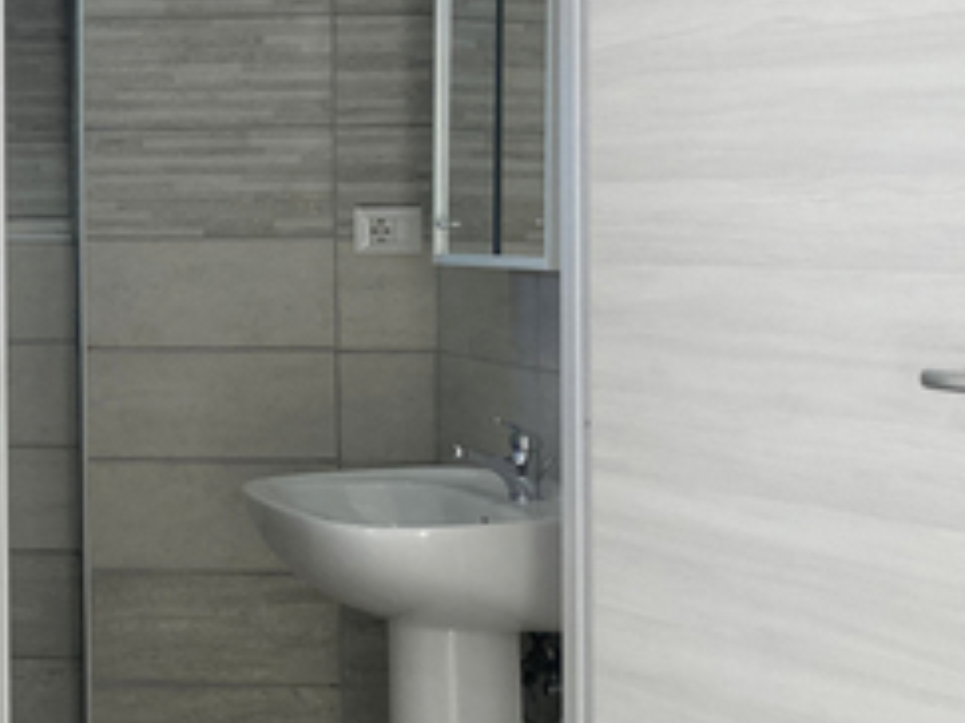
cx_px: -107
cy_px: 236
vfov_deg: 19.3
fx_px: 2118
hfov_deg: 24.0
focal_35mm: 76
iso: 80
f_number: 1.8
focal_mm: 3.99
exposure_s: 1/113
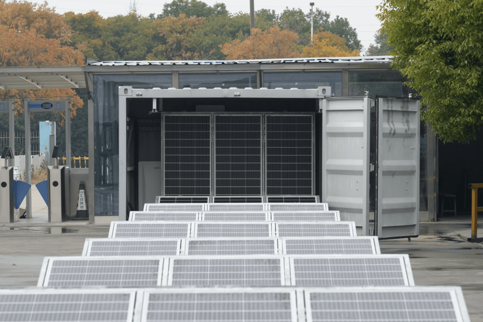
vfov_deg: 8.7
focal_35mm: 157
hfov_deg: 13.1
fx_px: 2106
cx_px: 242
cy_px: 161
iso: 2000
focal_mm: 105
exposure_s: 1/200
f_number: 7.1
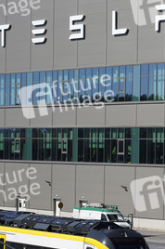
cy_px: 143
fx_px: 813
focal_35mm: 118
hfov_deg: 11.6
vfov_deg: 17.4
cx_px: 94
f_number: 8
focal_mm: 79
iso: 100
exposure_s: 1/400
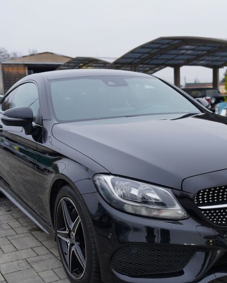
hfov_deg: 29.4
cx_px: 160
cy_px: 167
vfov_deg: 36.5
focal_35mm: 51
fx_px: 428
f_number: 3.2
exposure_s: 1/40
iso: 100
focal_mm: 30
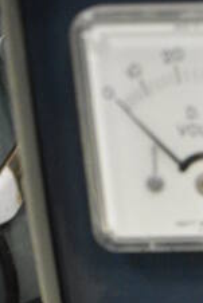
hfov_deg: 11.8
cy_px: 415
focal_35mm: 109
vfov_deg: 17.4
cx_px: 346
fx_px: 920
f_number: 3.5
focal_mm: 18
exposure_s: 1/125
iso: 3200
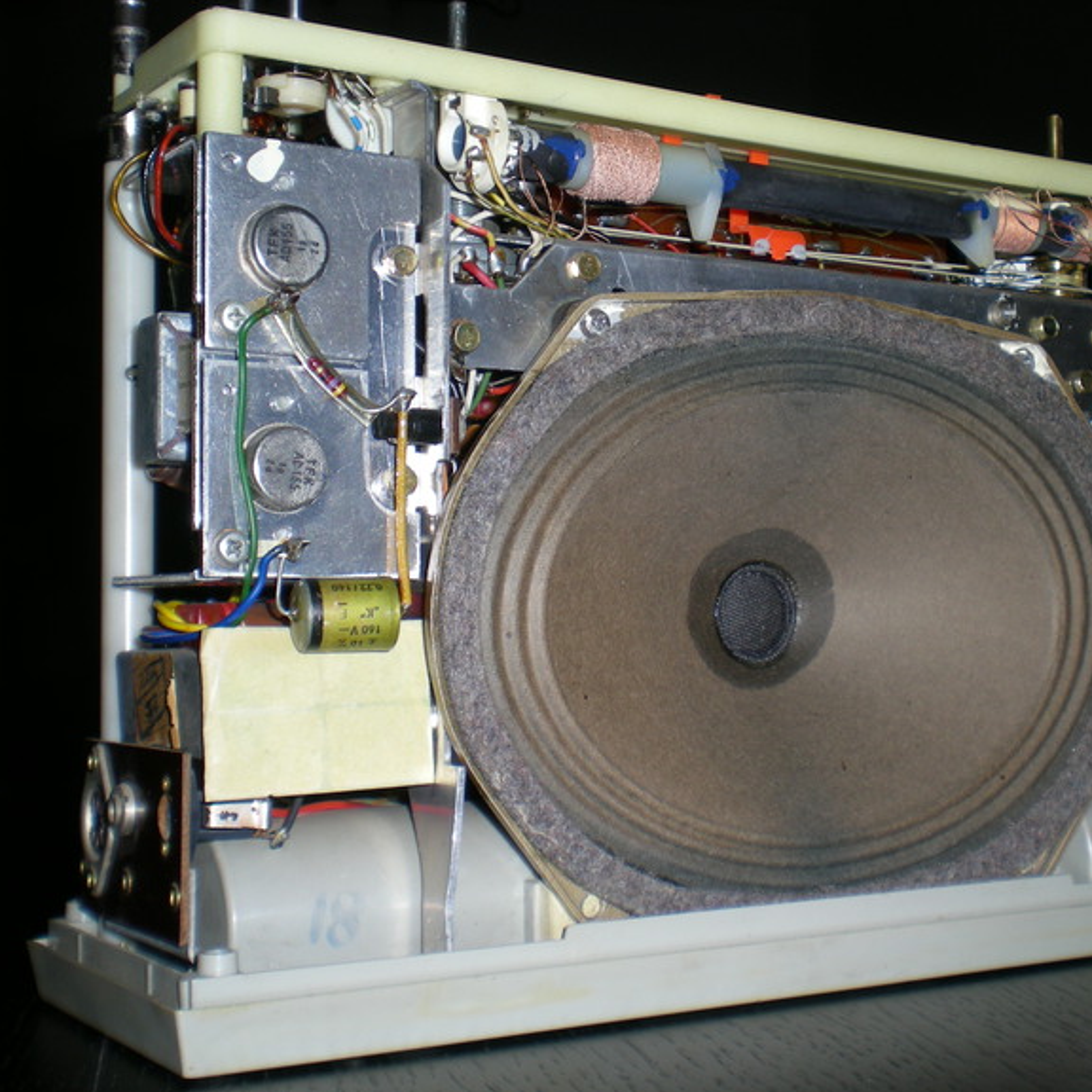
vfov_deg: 31.6
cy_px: 567
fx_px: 1927
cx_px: 675
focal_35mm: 54
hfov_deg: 31.5
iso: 50
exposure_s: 1/60
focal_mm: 7.4
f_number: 4.9
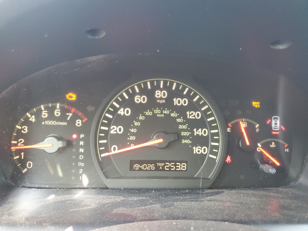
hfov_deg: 67.3
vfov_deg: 53.1
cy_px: 116
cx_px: 154
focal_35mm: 26
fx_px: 231
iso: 262
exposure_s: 1/60.2
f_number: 1.5
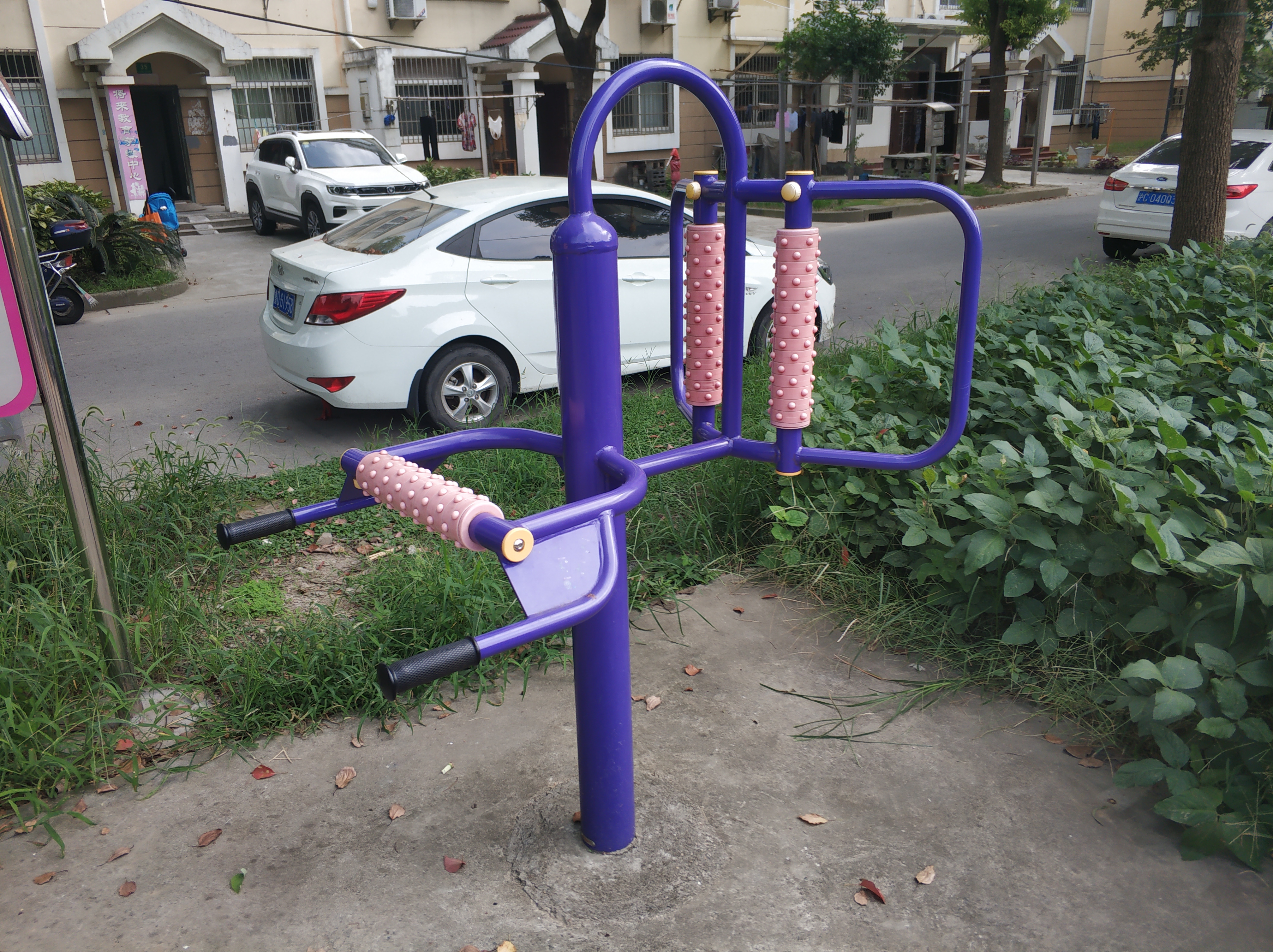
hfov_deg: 65.4
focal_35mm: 27
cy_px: 476
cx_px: 636
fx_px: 992
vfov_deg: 51.3
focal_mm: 3.82
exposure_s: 1/370
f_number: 1.8
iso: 103
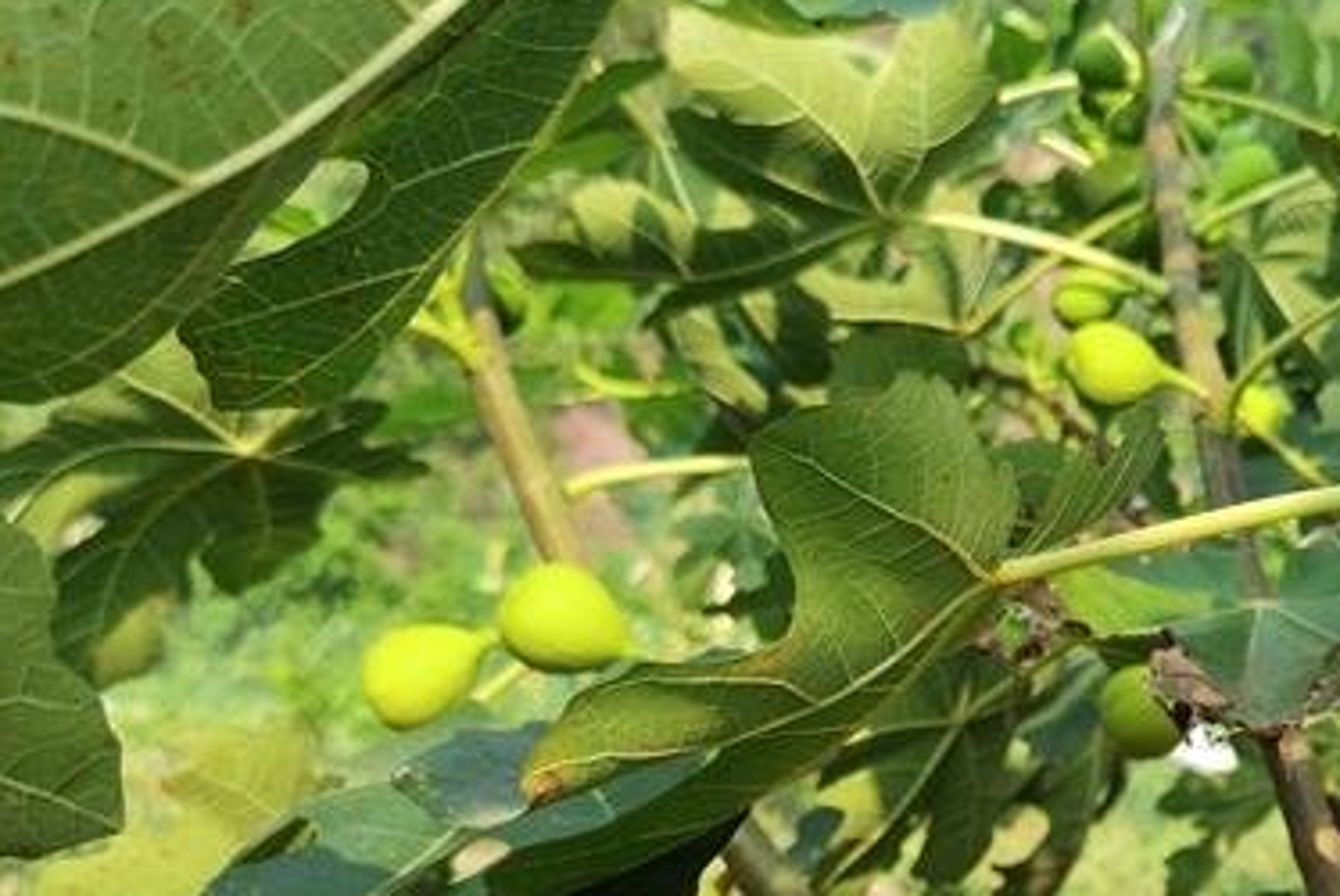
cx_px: 1050
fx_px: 1788
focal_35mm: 48
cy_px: 781
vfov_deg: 27.3
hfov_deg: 39.6
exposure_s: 1/1067
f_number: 1.9
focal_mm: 6.71
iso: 50
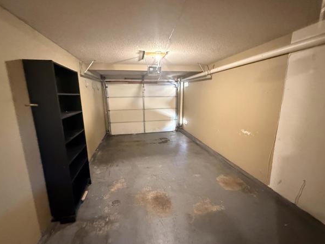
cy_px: 120
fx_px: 141
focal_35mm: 15
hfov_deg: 98.1
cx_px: 159
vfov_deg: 81.8
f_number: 2.2
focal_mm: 2.22
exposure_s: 1/40
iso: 1000
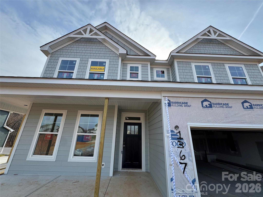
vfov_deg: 85.7
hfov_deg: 102.1
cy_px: 98
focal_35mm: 14
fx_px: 106
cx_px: 132
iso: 50
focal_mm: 2.22
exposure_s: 1/858
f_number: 2.2
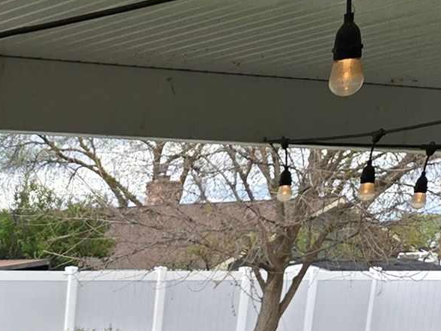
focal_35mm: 120
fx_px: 1529
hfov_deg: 14.2
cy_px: 652
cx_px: -388
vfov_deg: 11.2
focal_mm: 5.4
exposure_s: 1/390
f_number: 1.8
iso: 25
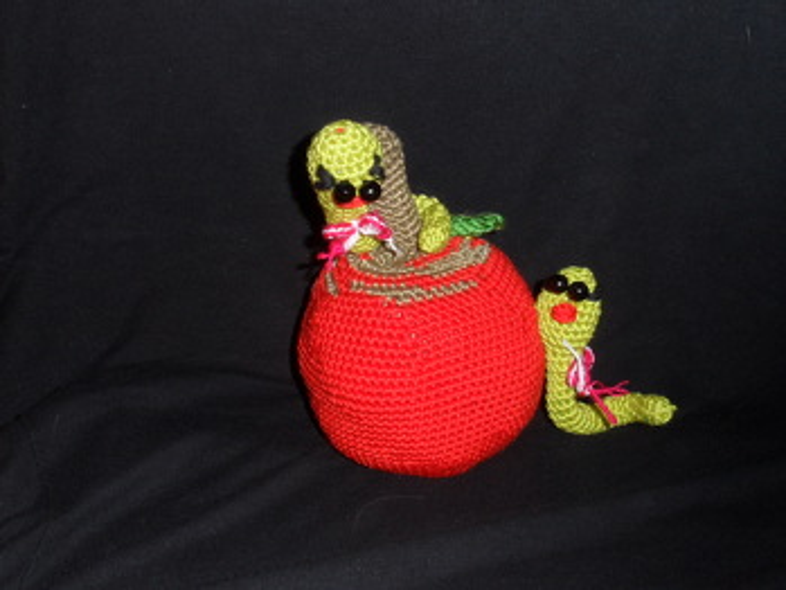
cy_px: 295
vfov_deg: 29.1
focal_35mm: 50
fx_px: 1136
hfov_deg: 38.2
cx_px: 393
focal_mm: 8.2
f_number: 8.6
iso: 160
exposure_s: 1/15
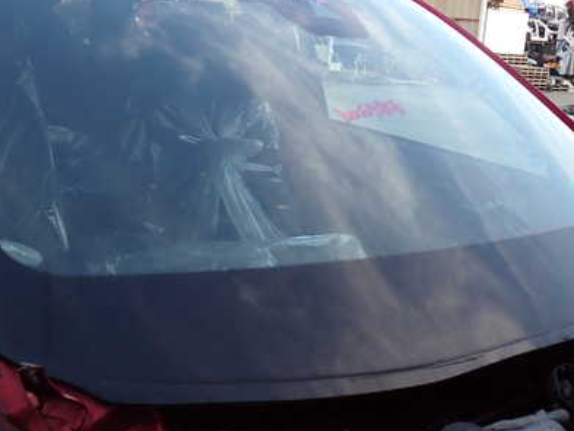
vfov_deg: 26.4
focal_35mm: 55
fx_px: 912
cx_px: 288
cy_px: 145
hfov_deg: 34.9
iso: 100
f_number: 2.5
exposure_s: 1/200
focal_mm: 6.37
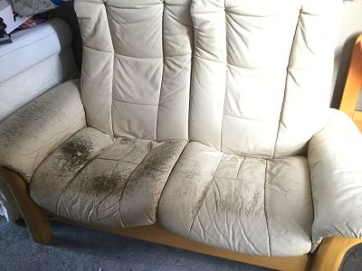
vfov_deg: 45.4
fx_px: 324
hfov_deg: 58.4
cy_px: 136
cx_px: 181
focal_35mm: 31
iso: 200
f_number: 2.4
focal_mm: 3.3
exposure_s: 1/33
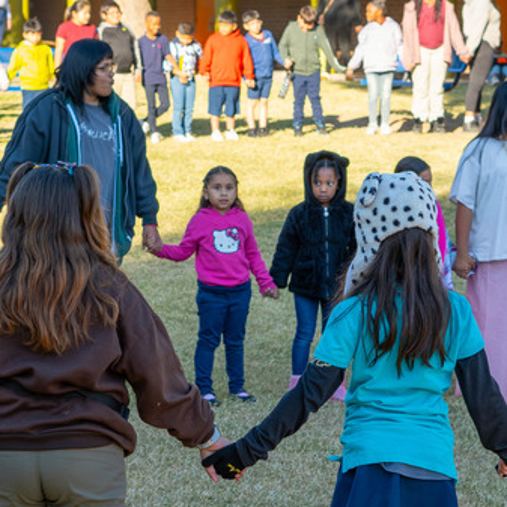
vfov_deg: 13.5
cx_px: 208
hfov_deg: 13.5
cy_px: 374
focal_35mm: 129
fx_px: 2138
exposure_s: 1/125
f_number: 5.6
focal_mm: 50
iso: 100
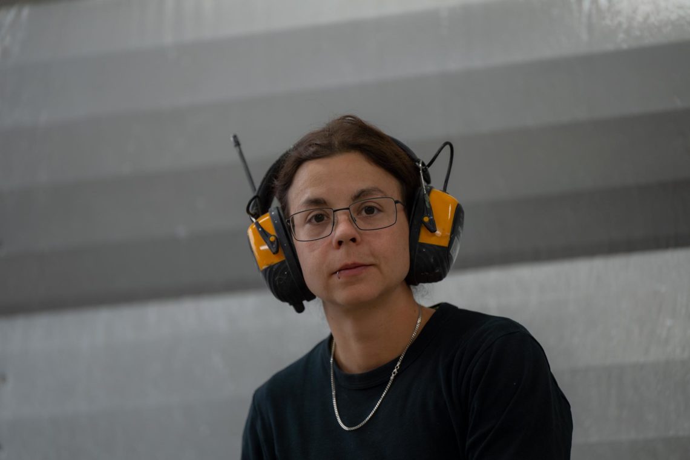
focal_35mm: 200
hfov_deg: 10.3
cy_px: 230
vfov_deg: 6.9
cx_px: 345
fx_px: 3831
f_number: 2.8
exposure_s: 1/400
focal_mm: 200
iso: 1250
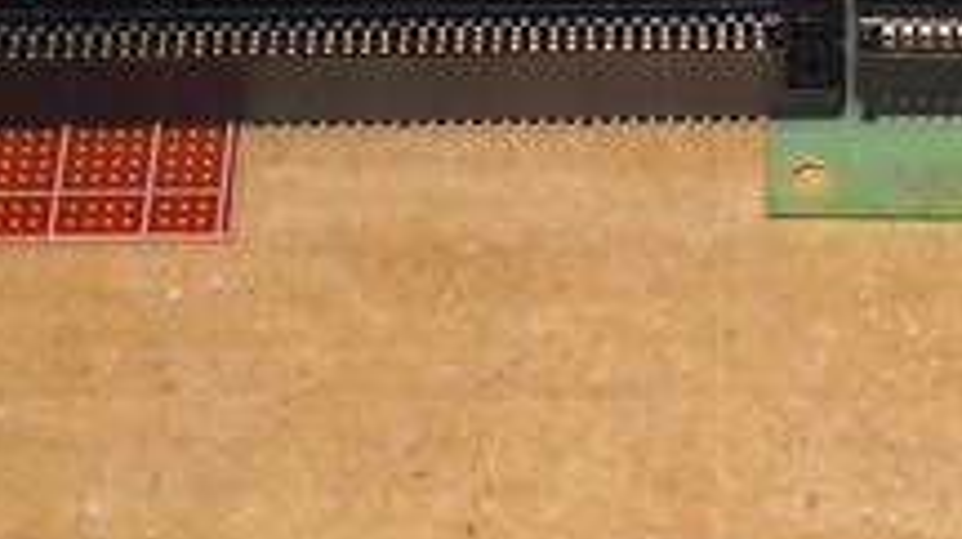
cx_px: 824
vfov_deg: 9.3
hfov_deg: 16.5
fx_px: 3287
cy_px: 45
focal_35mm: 129
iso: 200
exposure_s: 1/60
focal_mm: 10.2
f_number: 4.1
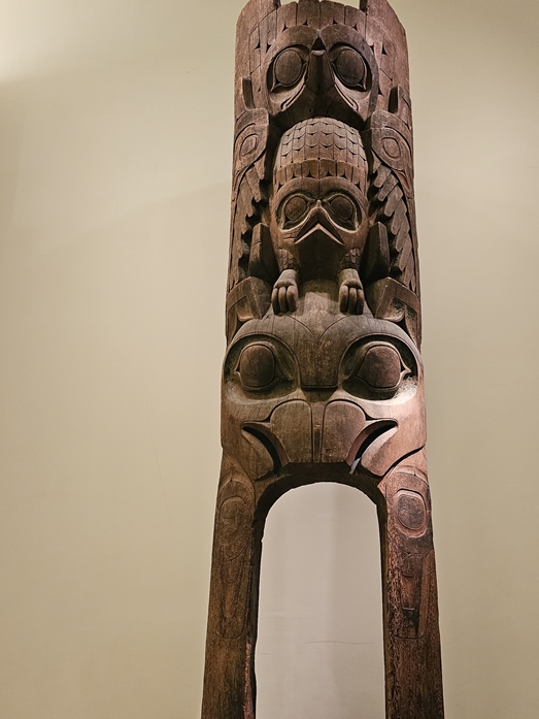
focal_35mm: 33
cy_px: 444
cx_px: 346
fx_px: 685
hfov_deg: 42.5
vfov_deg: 54.8
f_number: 1.7
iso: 1000
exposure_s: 1/100
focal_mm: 6.3
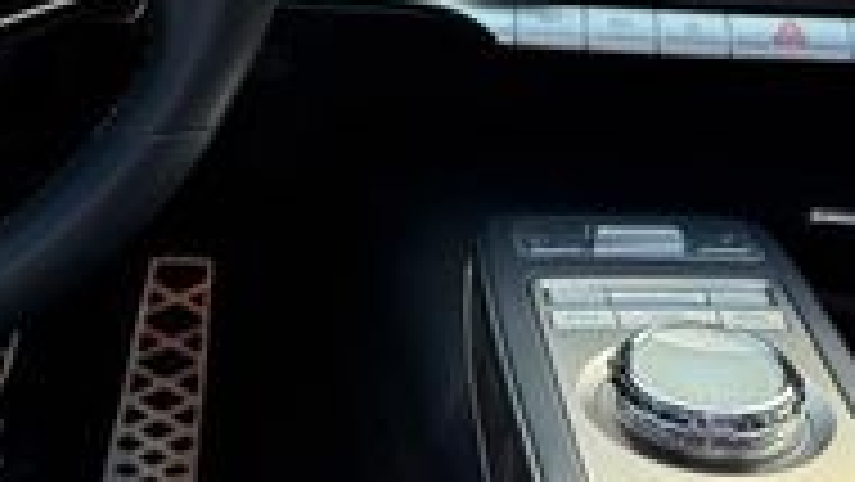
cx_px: 189
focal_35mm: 88
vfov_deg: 13.5
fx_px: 1996
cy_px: -50
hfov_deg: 23.9
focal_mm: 6.76
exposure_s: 1/405
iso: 100
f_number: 1.78
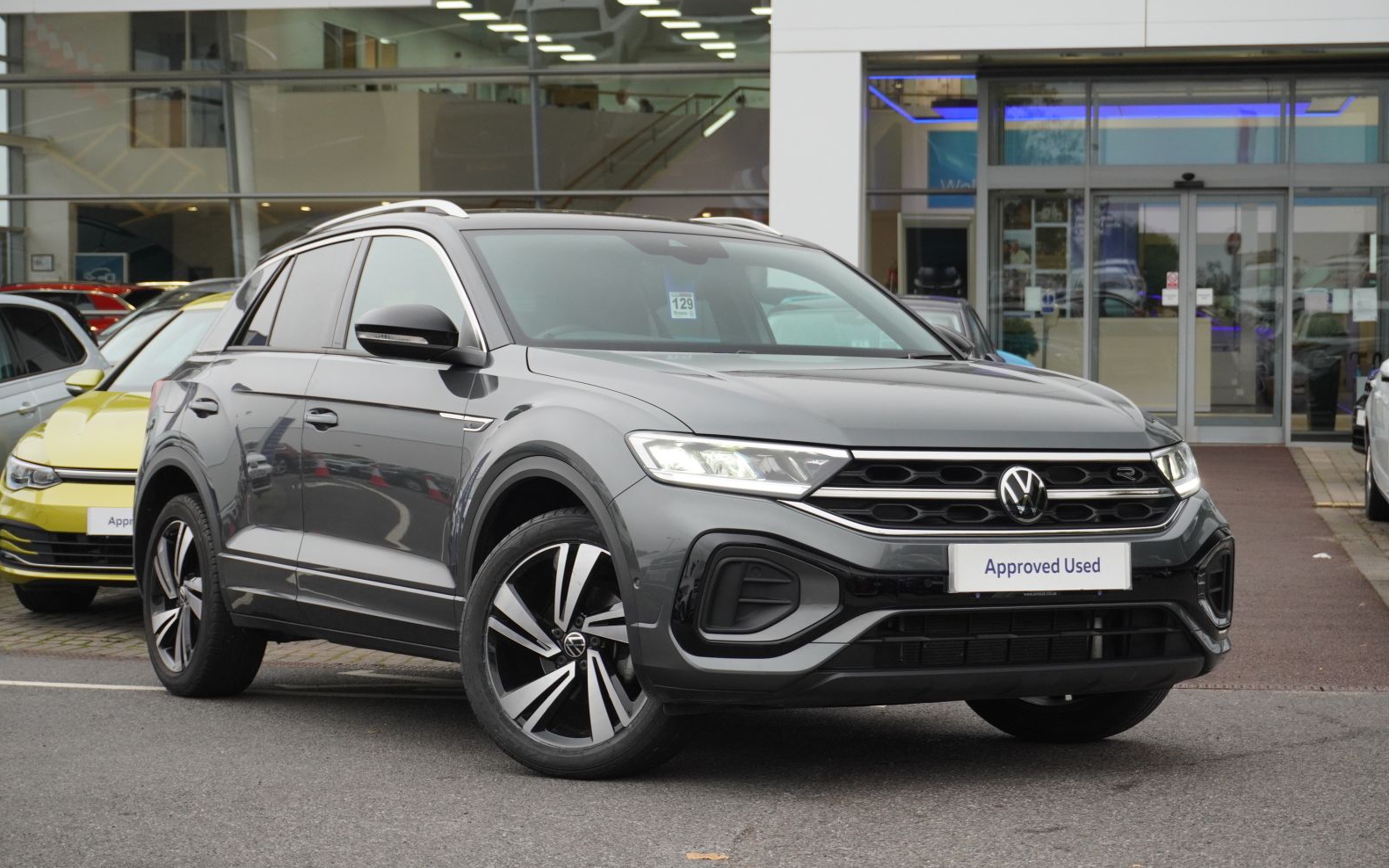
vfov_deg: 19.1
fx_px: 2574
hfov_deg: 30.2
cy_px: 427
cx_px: 699
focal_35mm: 68
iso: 1000
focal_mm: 44
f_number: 5.6
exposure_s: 1/160
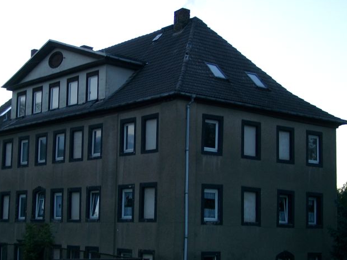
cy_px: 160
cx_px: 135
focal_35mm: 68
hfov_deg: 28.5
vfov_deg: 21.6
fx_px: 682
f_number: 2
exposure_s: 1/30
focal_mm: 11.05
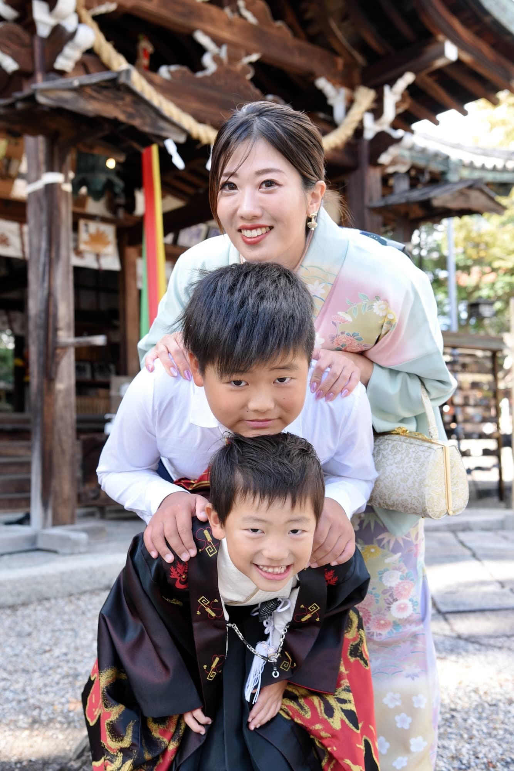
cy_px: 386
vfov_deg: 43.6
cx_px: 257
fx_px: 963
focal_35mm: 45
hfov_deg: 29.9
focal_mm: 45
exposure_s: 1/200
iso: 500
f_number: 5.6
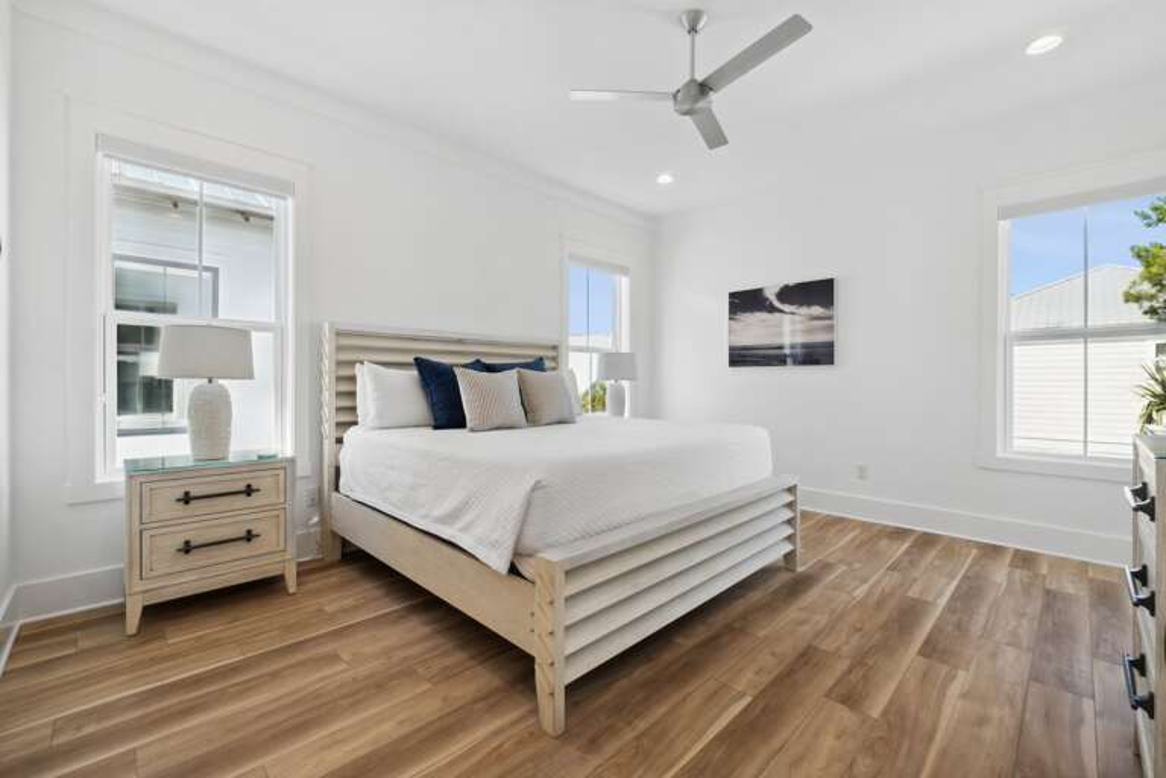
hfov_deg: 100.4
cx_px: 583
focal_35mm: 15
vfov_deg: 77.3
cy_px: 389
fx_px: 486
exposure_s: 1/125
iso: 400
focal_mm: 10
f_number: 9
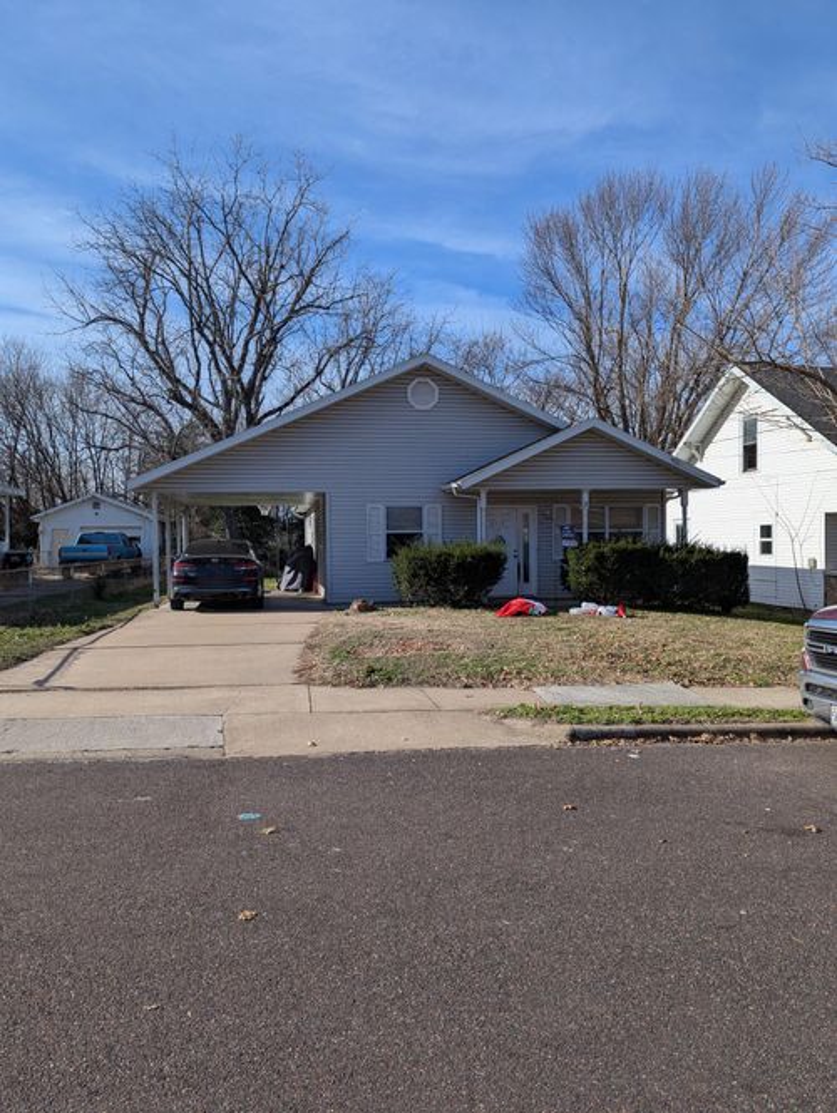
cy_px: 556
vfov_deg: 71.5
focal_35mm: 24
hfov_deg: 56.9
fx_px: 773
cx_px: 418
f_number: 1.85
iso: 43
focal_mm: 6.81
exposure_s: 1/2899
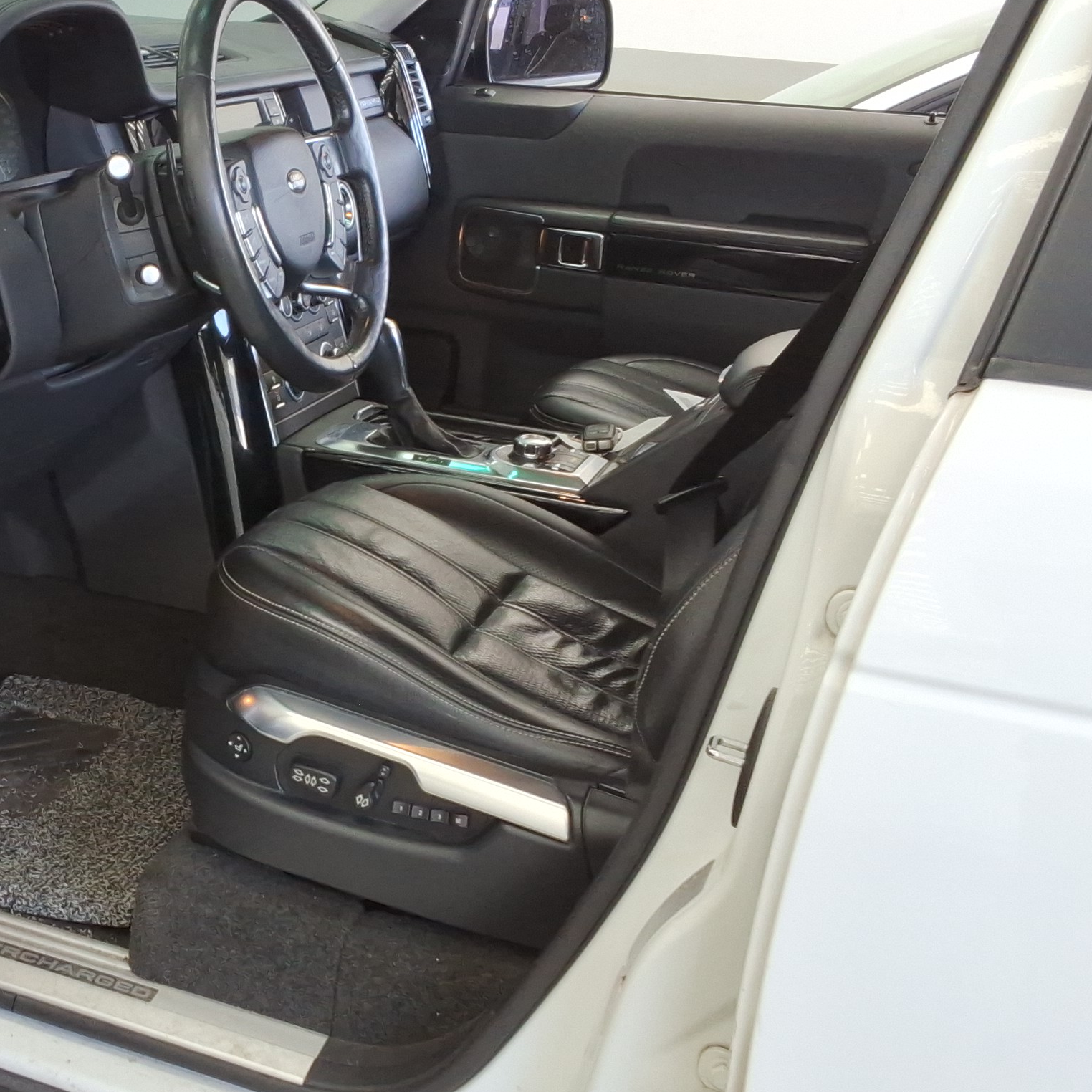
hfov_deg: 31.1
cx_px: 158
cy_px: 511
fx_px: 1892
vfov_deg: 32.2
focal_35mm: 53
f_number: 1.9
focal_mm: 2.91
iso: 34
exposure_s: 1/60
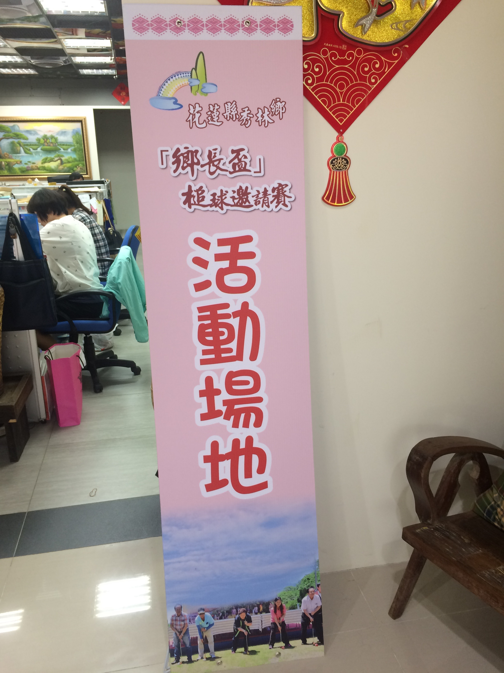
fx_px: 563
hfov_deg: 48.2
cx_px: 252
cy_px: 336
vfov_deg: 61.7
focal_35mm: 29
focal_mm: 4.15
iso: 50
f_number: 2.2
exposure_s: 1/30
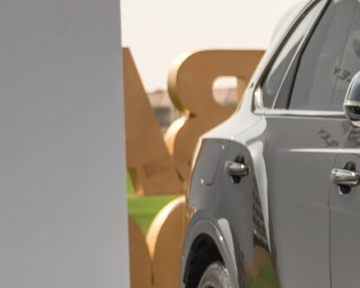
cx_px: 835
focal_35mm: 185
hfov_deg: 9.4
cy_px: 173
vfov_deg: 8.4
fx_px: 1969
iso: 140
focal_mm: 33.5
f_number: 2.8
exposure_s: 1/6000
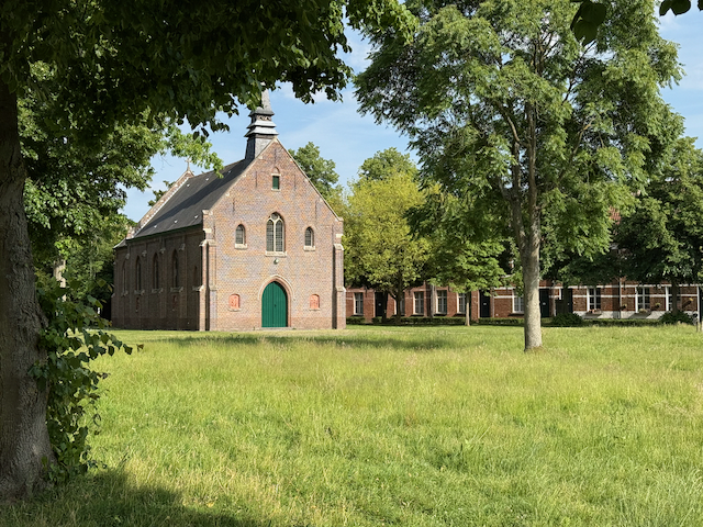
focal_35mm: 48
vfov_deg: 30.3
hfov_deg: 39.7
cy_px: 264
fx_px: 975
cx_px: 352
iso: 80
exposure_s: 1/3534
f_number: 1.78
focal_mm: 6.76
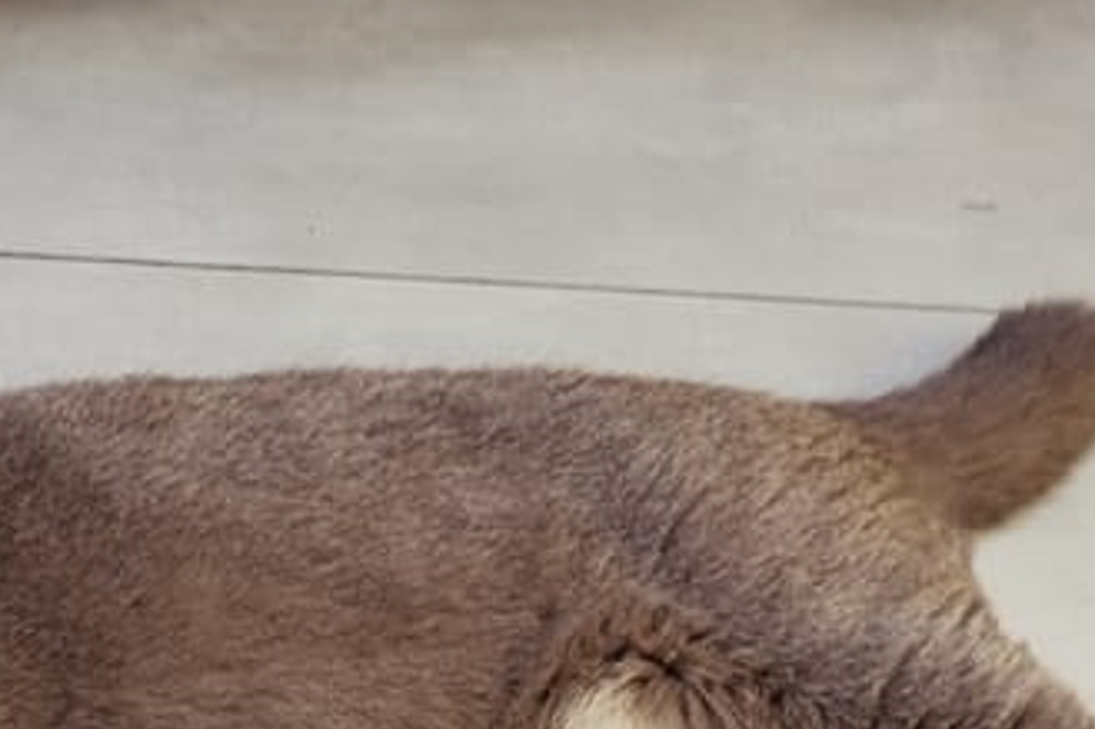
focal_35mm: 56
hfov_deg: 34.6
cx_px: 226
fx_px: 1702
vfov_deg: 23.2
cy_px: 724
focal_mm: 15.6
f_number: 3.5
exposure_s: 1/25
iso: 800
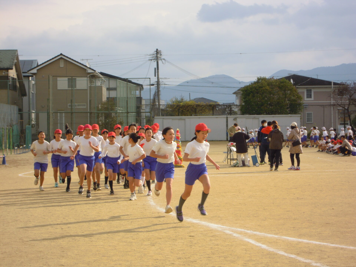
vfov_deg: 13.1
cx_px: 178
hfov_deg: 17.4
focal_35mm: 113
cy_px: 134
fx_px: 1162
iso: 100
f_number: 5.9
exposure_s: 1/160
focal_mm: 20.3
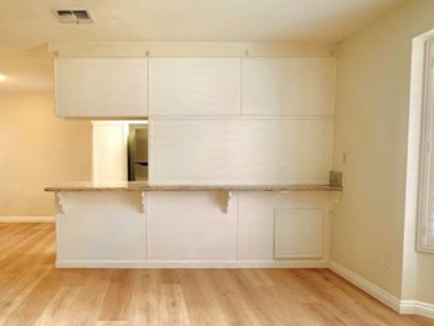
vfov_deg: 51.2
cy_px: 182
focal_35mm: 27
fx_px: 339
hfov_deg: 64.2
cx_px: 158
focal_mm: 2.22
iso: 160
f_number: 2.2
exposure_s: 1/120
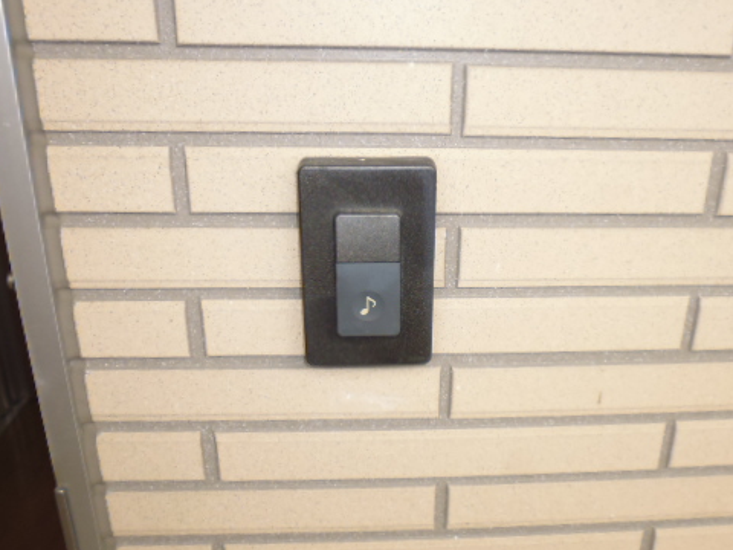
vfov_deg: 44.2
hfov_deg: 56.6
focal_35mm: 32
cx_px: 421
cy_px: 264
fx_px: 678
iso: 100
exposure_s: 1/125
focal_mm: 4.3
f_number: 2.8
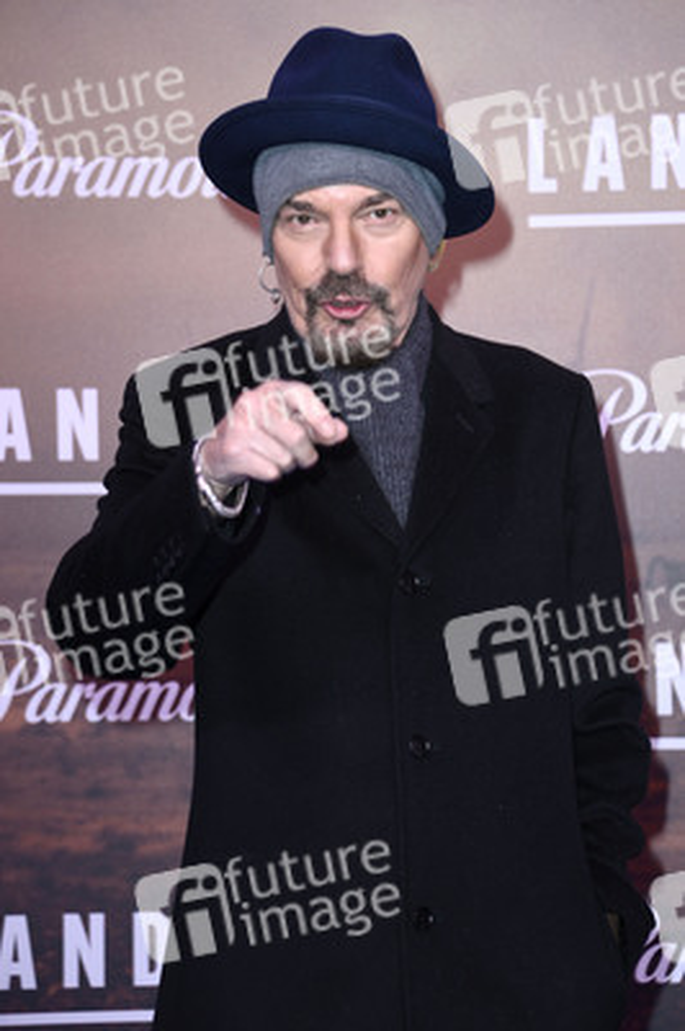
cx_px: 342
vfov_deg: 16.8
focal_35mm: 122
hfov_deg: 11.2
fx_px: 3488
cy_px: 516
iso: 400
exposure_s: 1/200
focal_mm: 122
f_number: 5.6
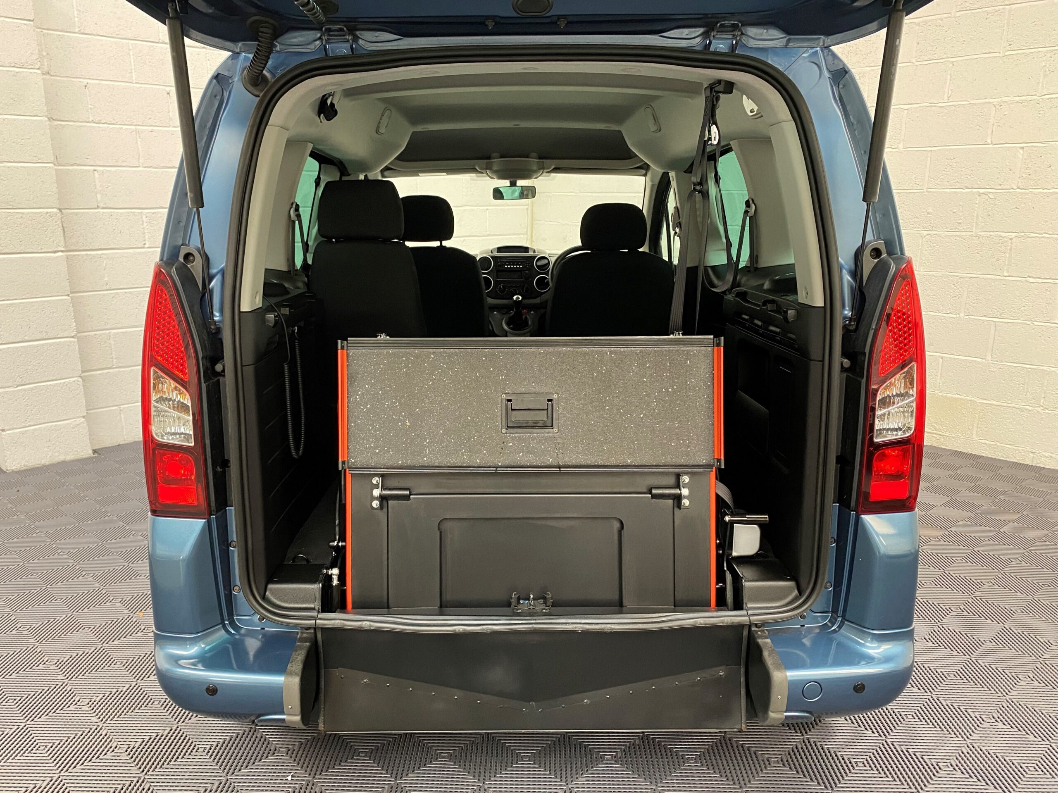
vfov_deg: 53.0
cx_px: 529
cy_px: 396
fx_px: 795
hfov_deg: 67.3
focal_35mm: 26
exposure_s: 1/50
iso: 200
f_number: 1.8
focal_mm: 4.25
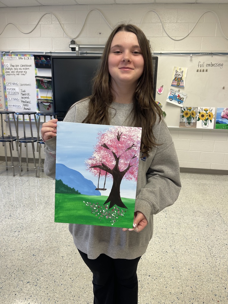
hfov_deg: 54.9
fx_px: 220
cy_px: 152
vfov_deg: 69.4
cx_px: 114
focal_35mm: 25
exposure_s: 1/60
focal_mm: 5.1
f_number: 1.6
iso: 80
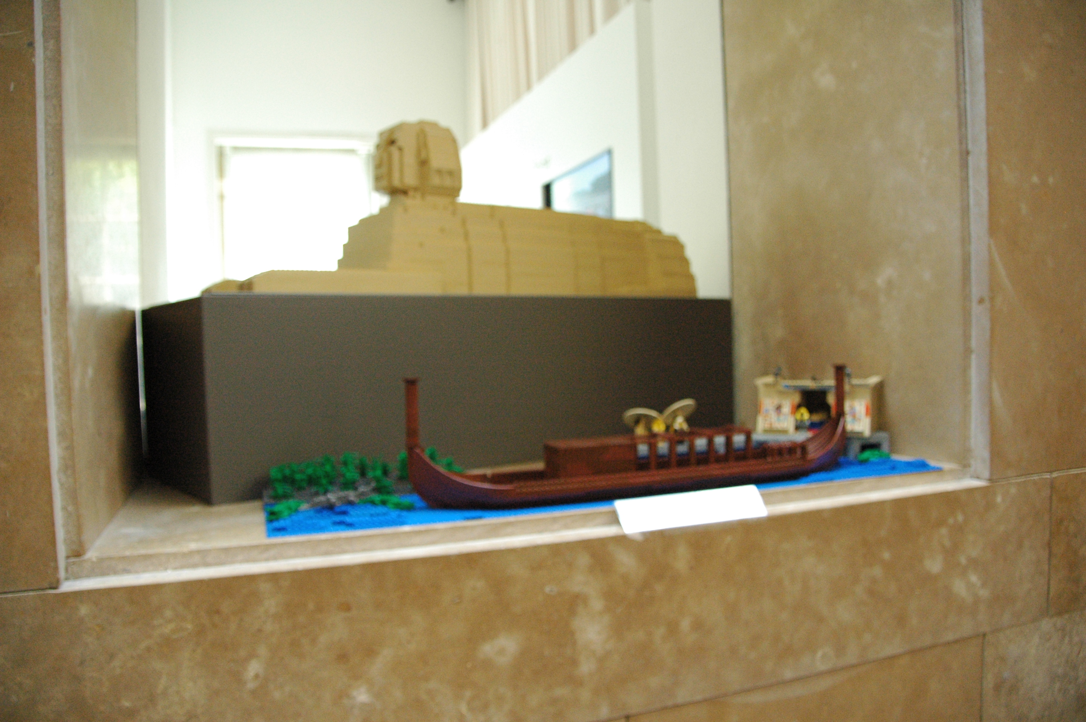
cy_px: 361
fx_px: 814
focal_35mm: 27
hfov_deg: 67.4
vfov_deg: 47.8
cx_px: 543
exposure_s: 1/100
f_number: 3.5
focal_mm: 18
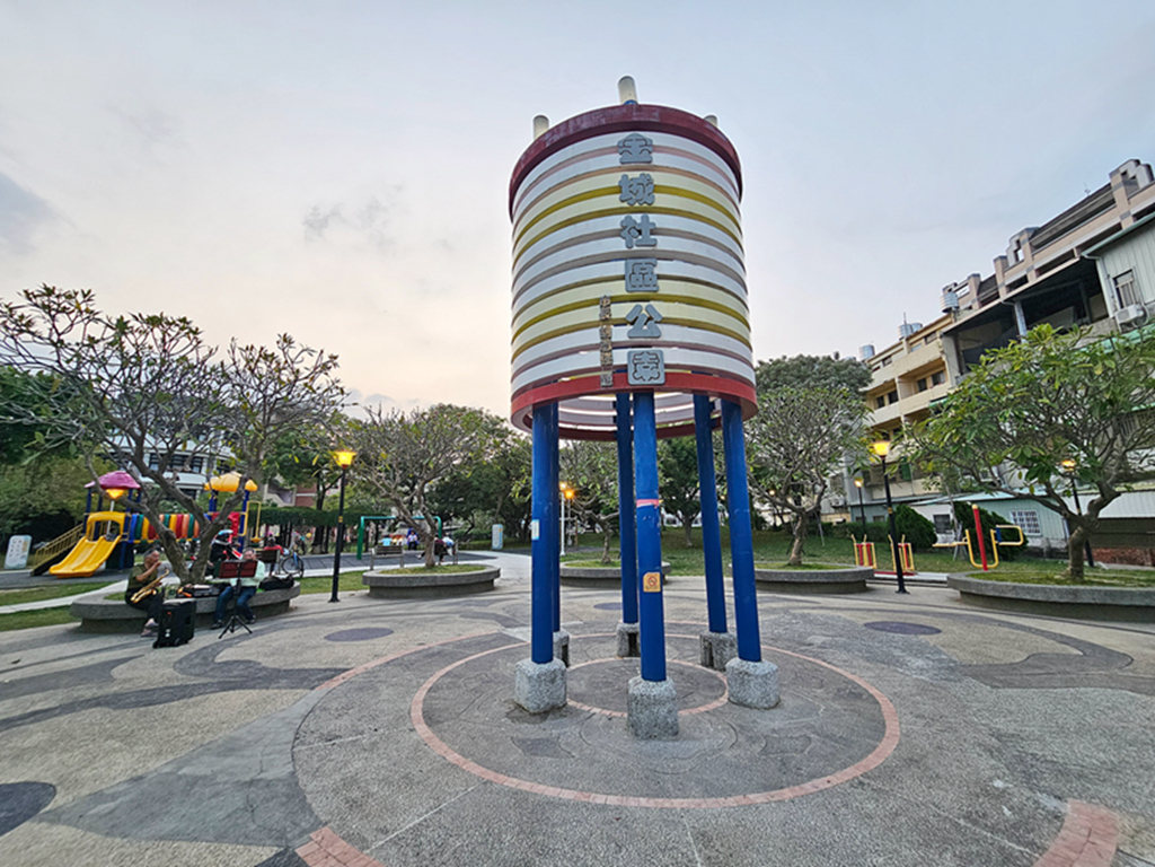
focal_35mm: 13
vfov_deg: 89.9
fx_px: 434
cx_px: 578
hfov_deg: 106.2
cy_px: 434
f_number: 2.2
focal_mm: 2.2
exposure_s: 1/120
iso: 64
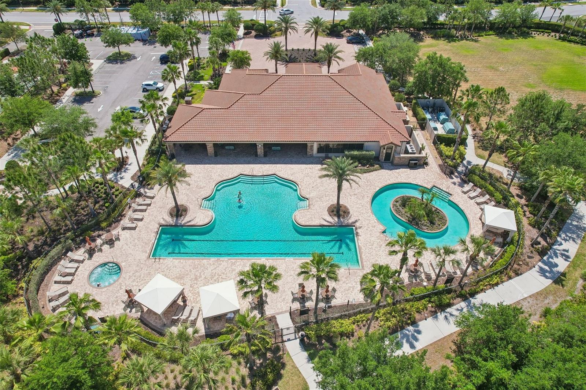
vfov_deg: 57.2
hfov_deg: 78.6
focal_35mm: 22
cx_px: 293
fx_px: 358
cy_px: 195
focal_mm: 8.4
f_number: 2.8
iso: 110
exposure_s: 1/2000
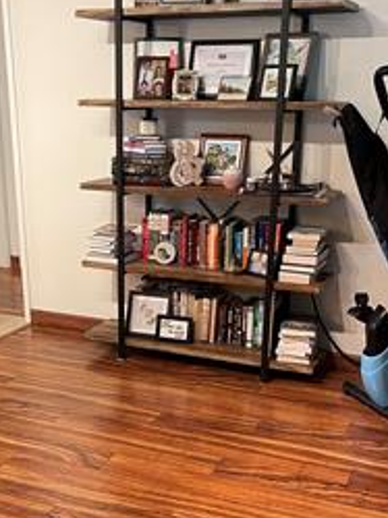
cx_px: 168
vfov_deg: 37.9
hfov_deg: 29.0
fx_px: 749
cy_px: 340
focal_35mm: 50
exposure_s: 1/60
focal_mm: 5.1
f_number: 1.6
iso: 250
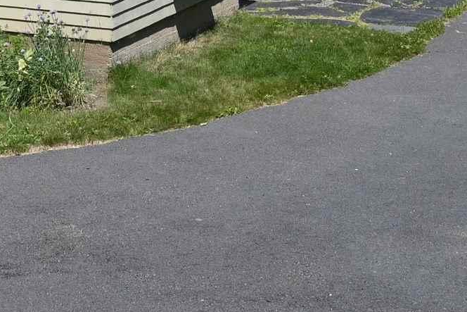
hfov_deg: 17.3
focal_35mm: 111
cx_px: -140
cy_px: -346
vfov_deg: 11.0
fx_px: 1440
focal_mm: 24
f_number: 7.1
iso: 100
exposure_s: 1/400
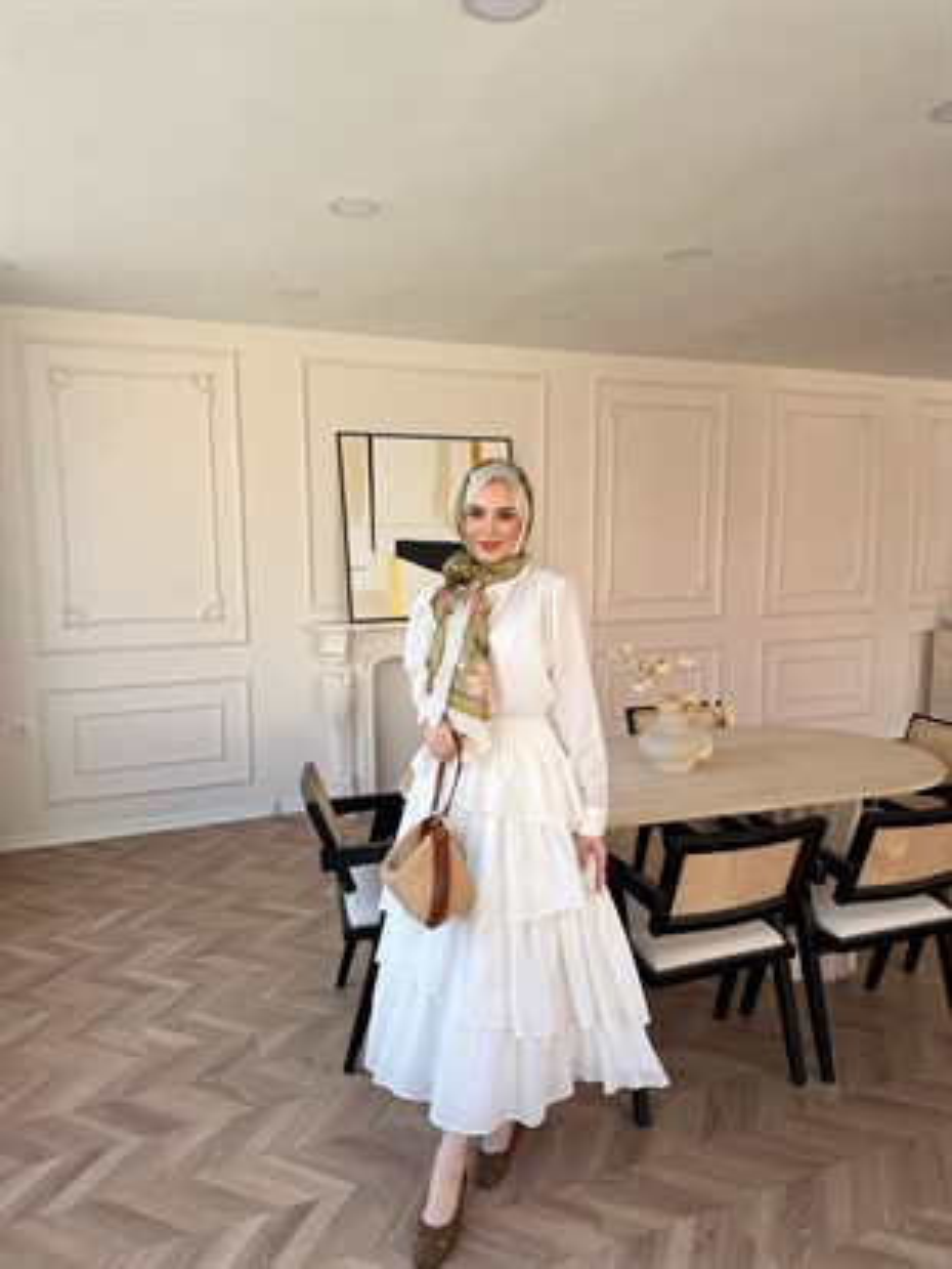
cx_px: 476
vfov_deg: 71.6
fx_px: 880
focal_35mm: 24
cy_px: 634
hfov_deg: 56.8
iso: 80
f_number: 1.78
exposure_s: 1/321
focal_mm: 6.76
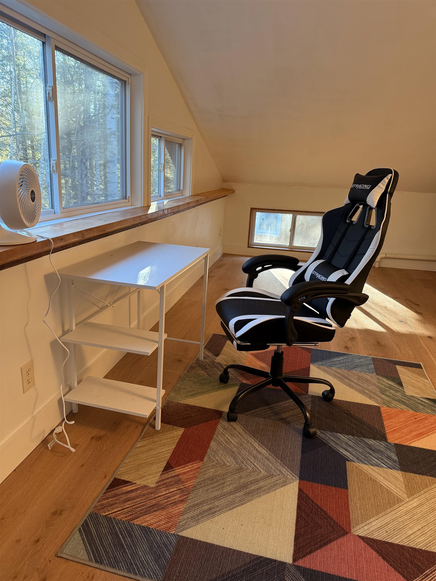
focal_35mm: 24
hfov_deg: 56.8
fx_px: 403
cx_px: 218
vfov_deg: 71.6
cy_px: 290
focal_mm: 6.76
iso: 200
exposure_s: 1/60
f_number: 1.78
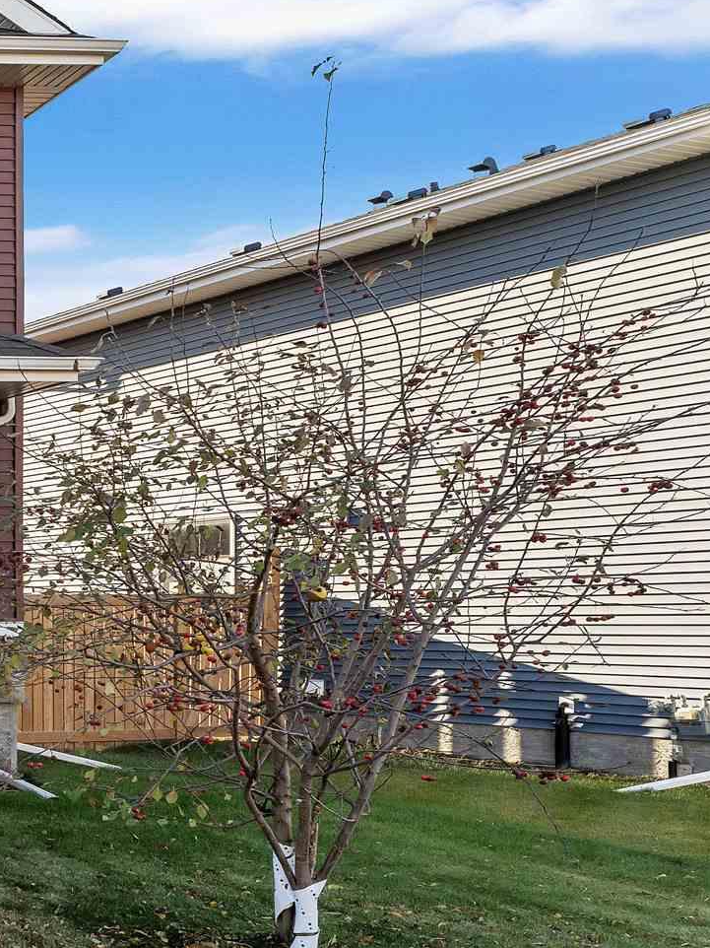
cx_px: -634
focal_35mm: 43
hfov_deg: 20.5
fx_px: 1176
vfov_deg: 43.4
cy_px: 618
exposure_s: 1/320
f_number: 6.3
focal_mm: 14
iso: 320
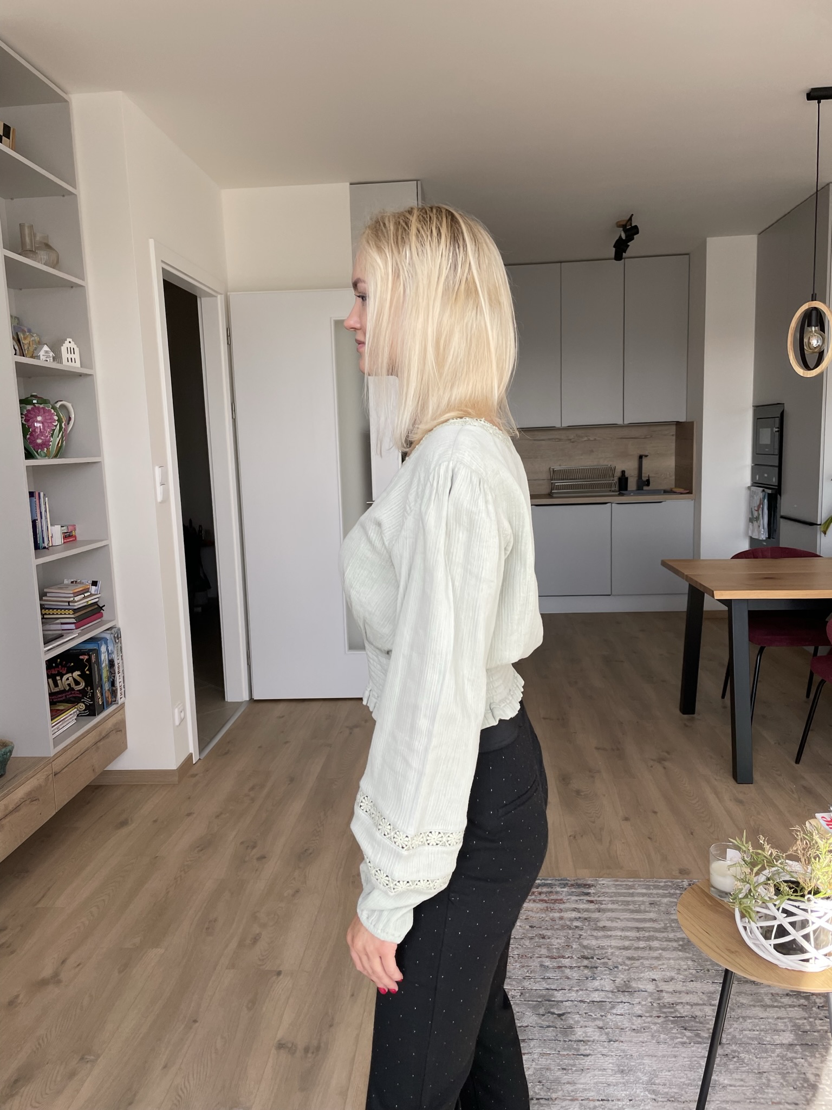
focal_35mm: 26
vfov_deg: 67.3
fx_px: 833
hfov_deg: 53.1
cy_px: 555
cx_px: 416
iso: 32
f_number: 1.6
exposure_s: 1/445
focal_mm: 4.2
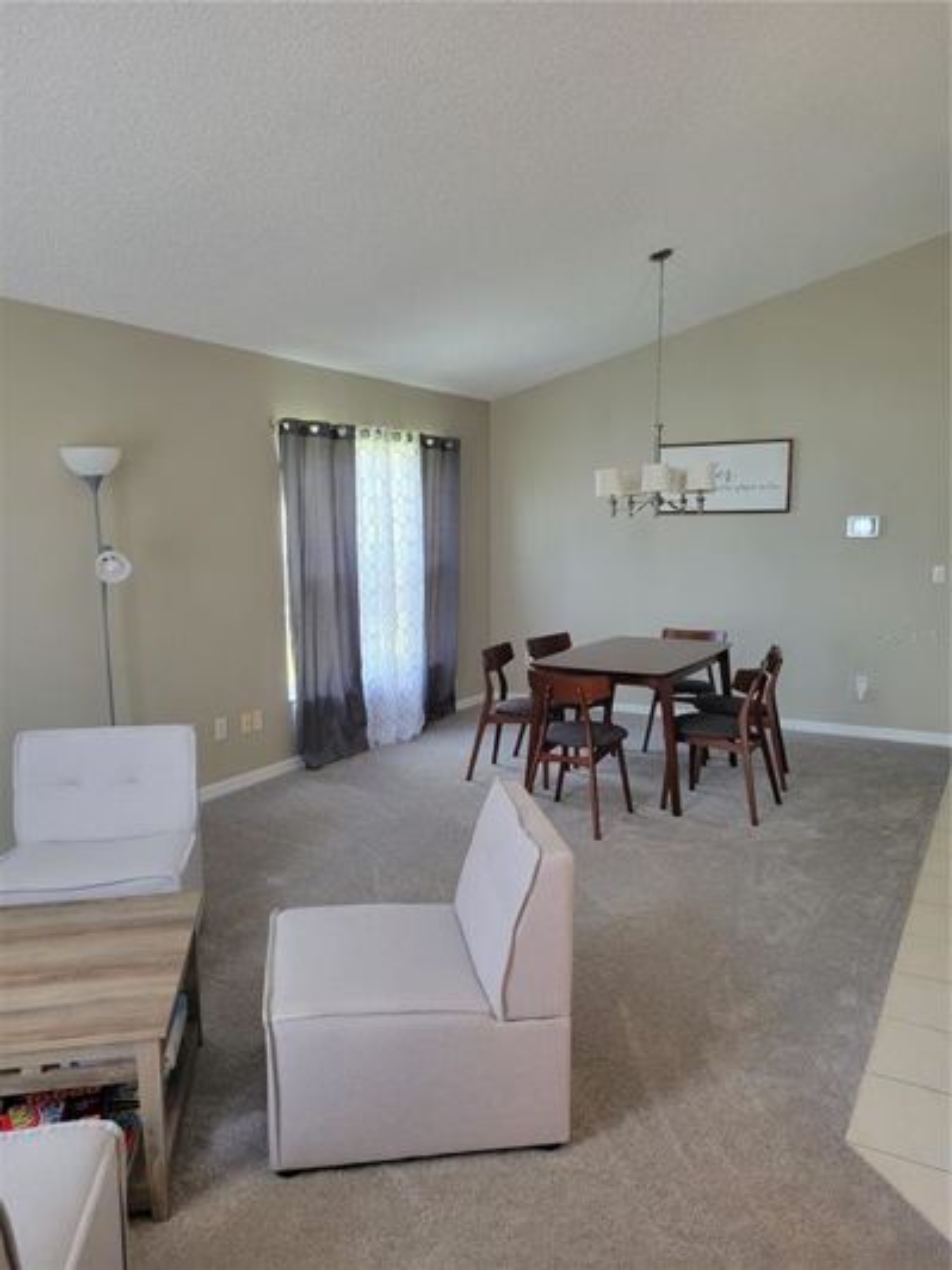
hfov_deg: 53.1
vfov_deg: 67.3
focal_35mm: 26
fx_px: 953
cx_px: 476
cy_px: 635
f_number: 1.8
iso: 160
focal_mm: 5.4
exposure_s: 1/120
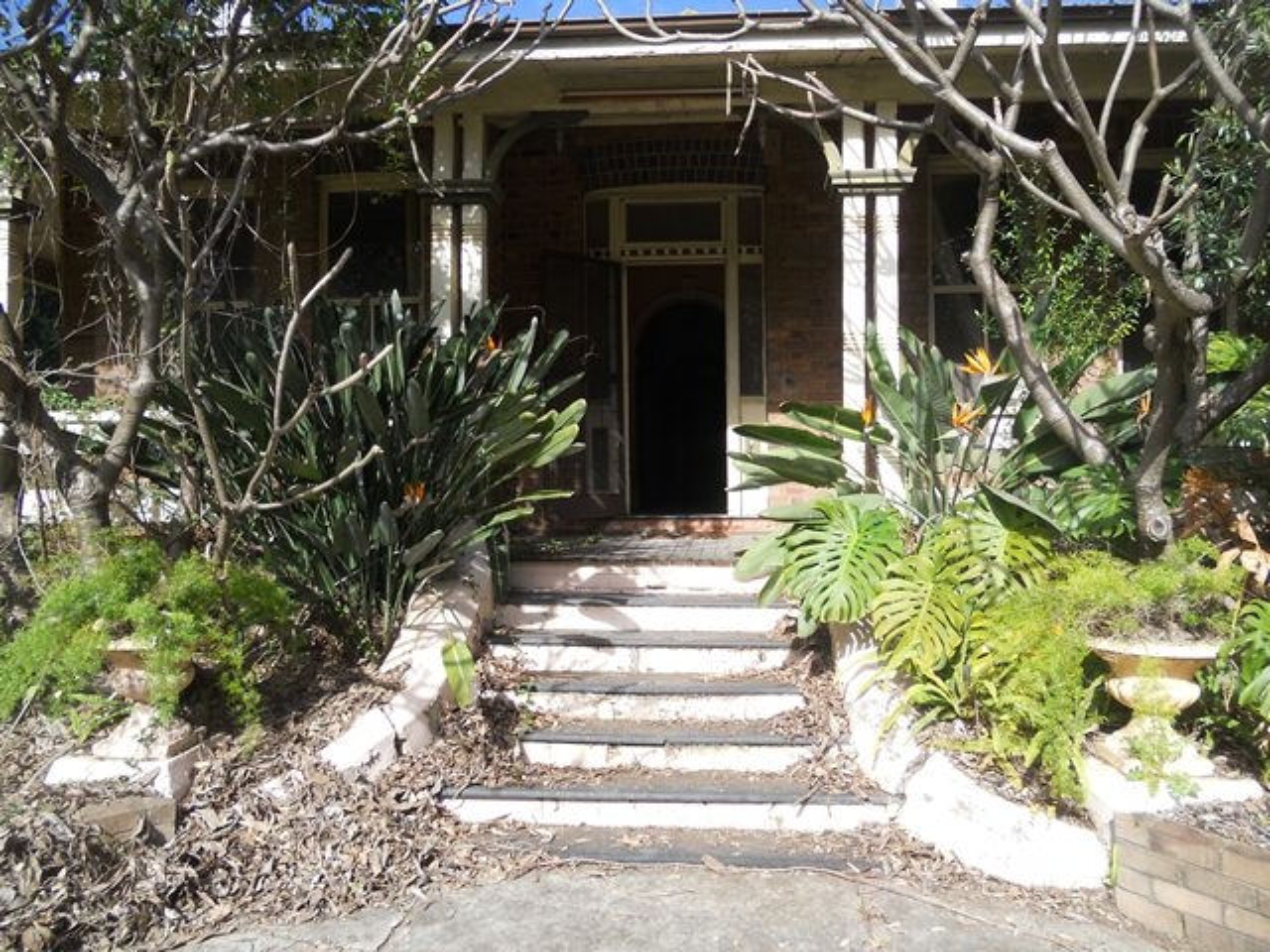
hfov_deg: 65.3
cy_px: 476
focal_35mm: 27
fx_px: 991
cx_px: 635
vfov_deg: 51.4
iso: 80
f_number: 3.2
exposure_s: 1/640
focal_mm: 4.9
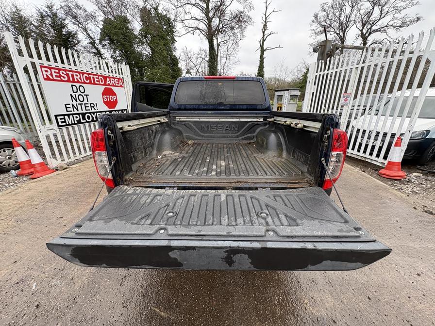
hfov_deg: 102.1
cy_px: 163
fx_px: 176
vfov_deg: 85.7
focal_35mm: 14
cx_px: 218
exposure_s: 1/99
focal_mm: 2.22
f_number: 2.2
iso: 100
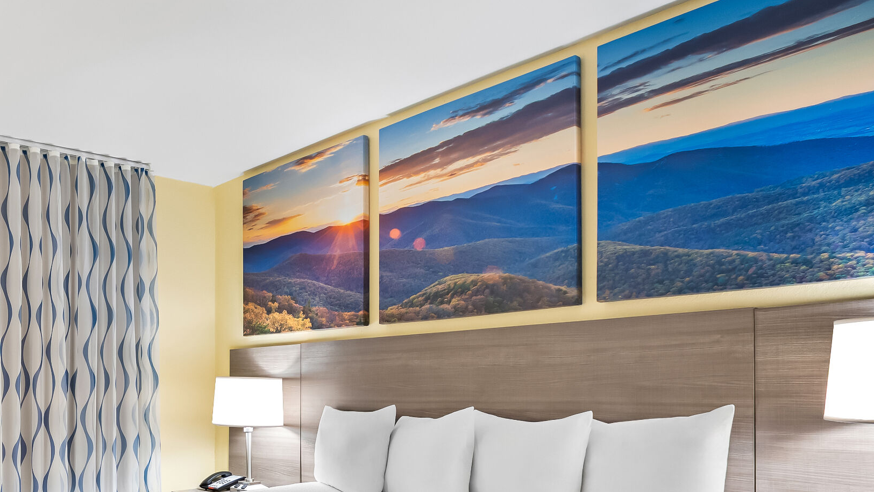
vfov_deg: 38.8
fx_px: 672
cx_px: 190
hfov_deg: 61.3
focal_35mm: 29
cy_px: 386
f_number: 8
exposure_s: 1/2
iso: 400
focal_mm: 10
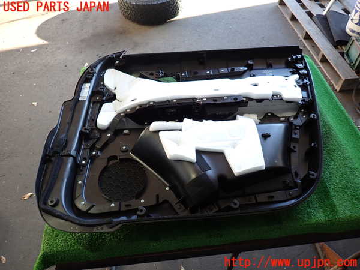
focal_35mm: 25
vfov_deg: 54.9
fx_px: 260
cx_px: 180
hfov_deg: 69.4
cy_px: 135
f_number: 2
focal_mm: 4.5
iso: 125
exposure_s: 1/60
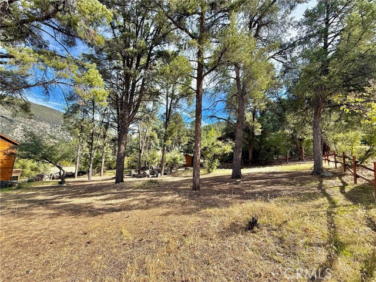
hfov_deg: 102.1
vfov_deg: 85.7
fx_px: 152
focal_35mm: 14
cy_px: 141
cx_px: 188
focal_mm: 2.22
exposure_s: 1/559
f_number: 2.2
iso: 64
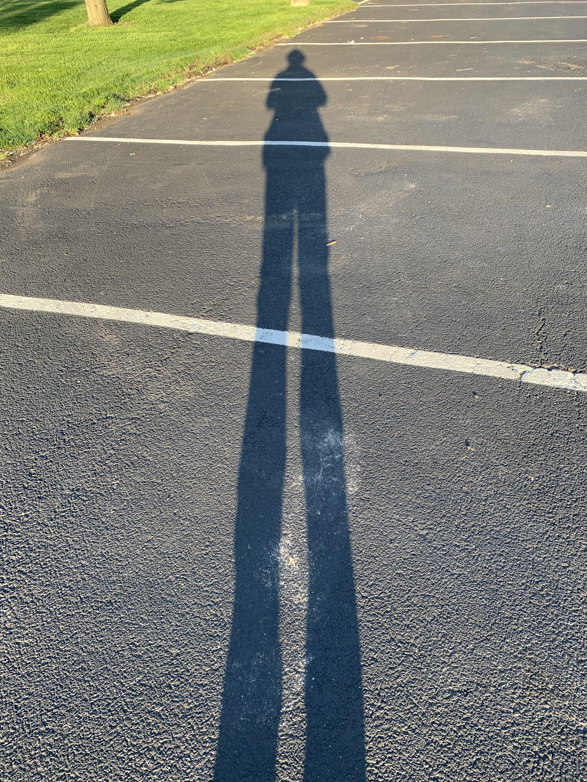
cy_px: 391
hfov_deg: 53.1
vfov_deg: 67.3
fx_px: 588
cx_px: 294
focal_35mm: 26
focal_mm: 4.25
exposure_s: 1/203
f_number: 1.8
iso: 25
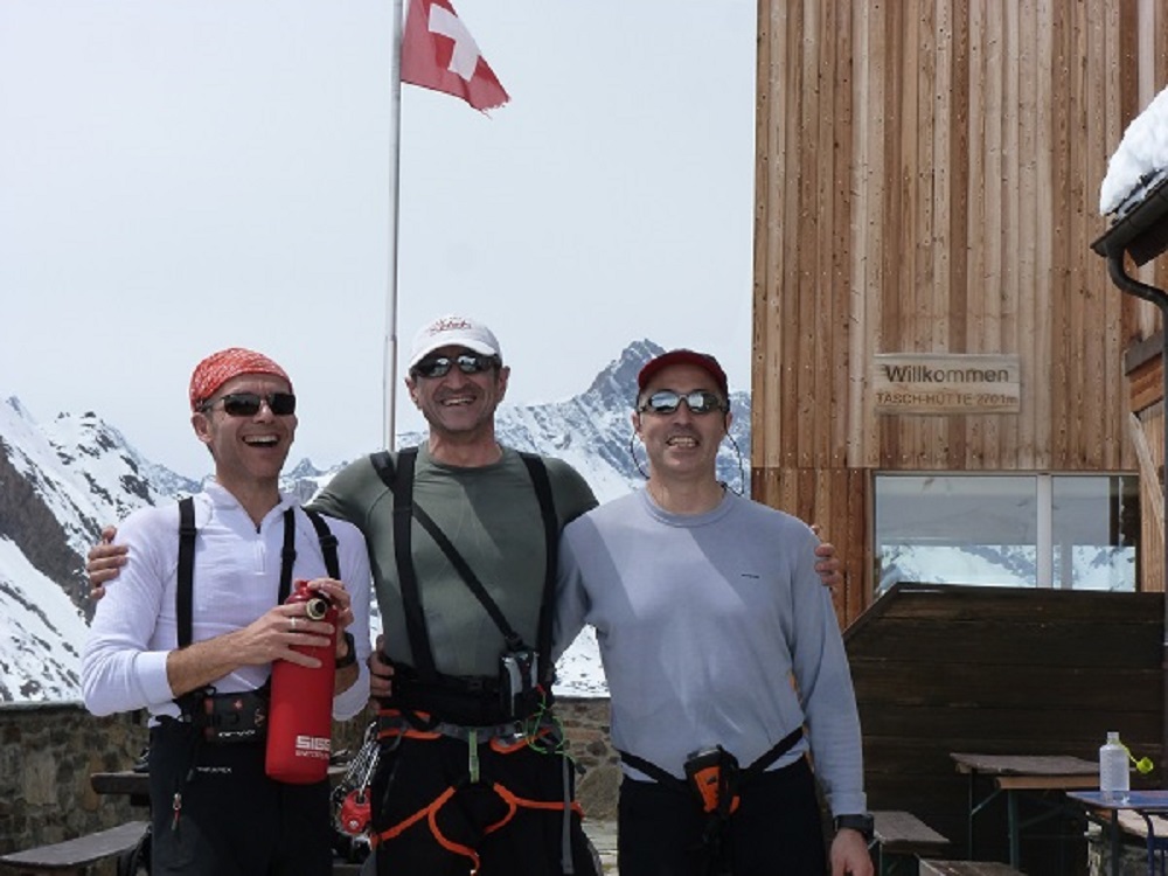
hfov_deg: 27.4
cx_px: 584
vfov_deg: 20.7
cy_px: 438
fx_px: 2396
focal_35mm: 71
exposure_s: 1/800
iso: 160
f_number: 5.6
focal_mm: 12.7
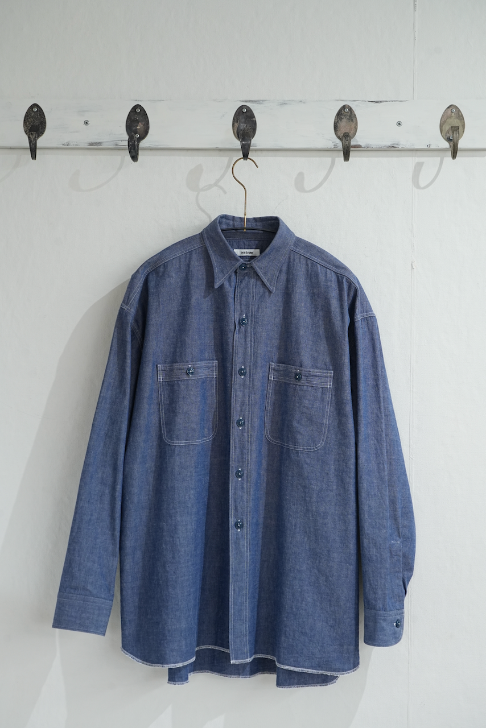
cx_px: 243
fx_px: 1154
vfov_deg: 35.0
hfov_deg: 23.8
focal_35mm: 57
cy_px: 364
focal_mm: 57
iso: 1600
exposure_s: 1/50
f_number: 7.1
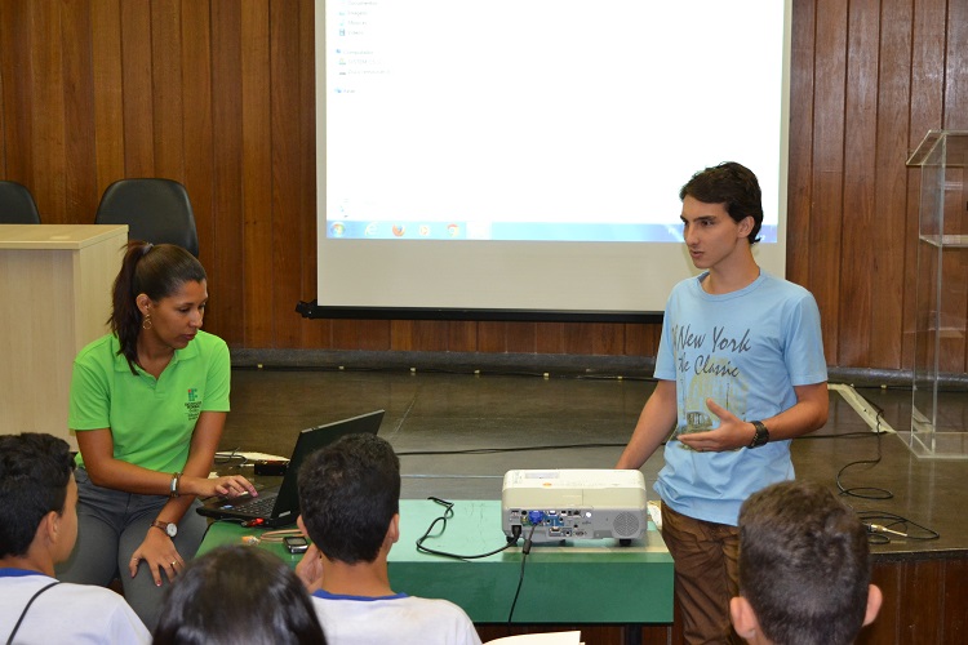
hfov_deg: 31.9
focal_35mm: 63
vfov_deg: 21.6
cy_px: 322
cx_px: 484
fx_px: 1694
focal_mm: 42
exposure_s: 1/60
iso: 1600
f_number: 5
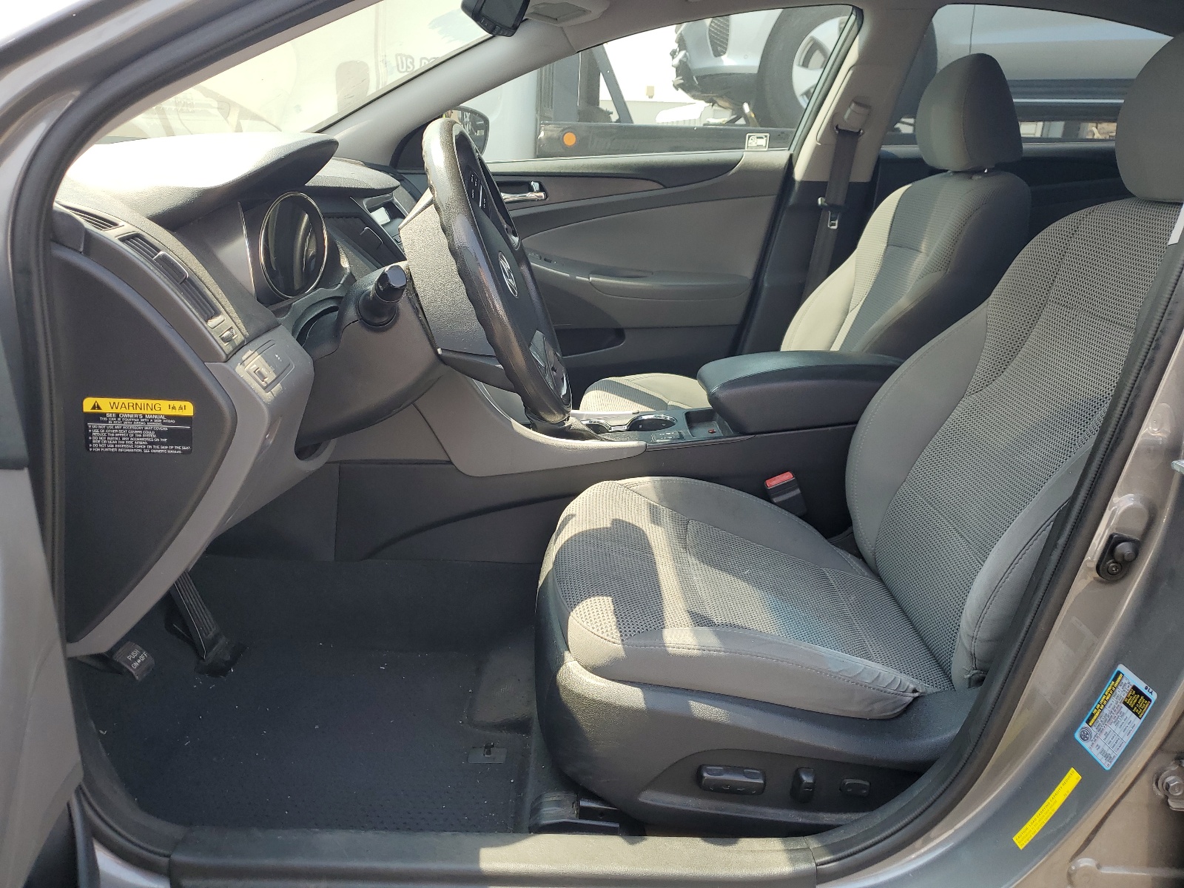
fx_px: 889
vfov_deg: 53.1
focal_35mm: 26
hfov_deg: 67.3
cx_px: 592
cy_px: 444
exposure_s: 1/476
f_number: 1.5
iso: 50
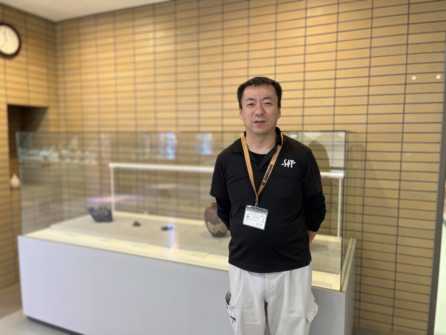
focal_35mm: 26
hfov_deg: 67.3
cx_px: 223
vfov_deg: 53.1
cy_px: 168
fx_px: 335
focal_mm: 5.1
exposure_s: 1/60
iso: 320
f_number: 1.6
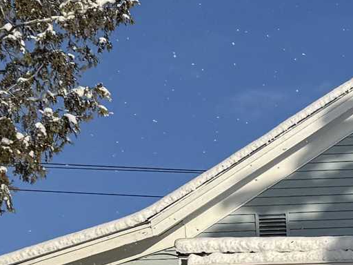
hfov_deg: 12.4
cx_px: 660
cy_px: 384
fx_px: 1468
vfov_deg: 10.0
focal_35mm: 144
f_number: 1.78
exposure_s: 1/9009
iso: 80
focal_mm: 6.76
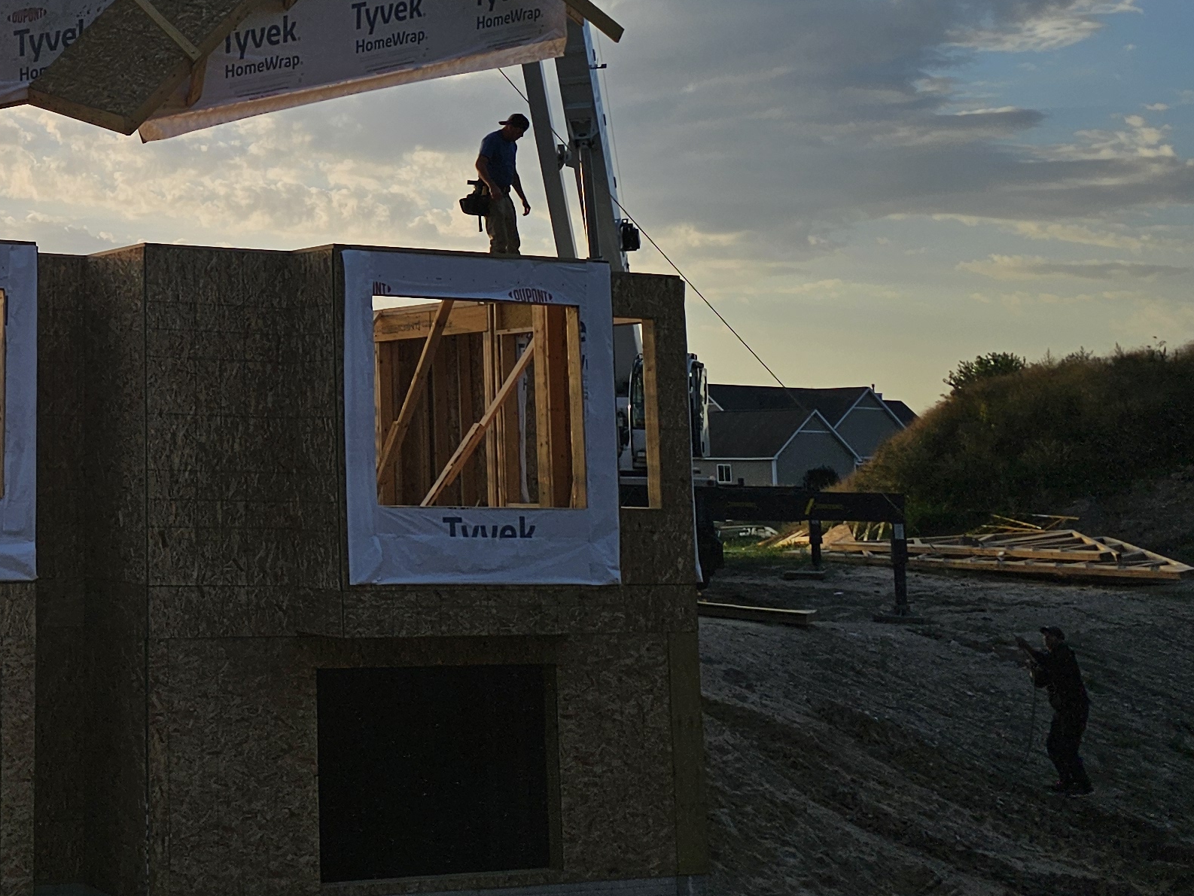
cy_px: 192
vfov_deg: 24.9
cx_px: -59
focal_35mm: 58
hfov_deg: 30.4
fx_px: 2001
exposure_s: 1/1252
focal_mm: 6.3
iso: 10
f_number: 1.7
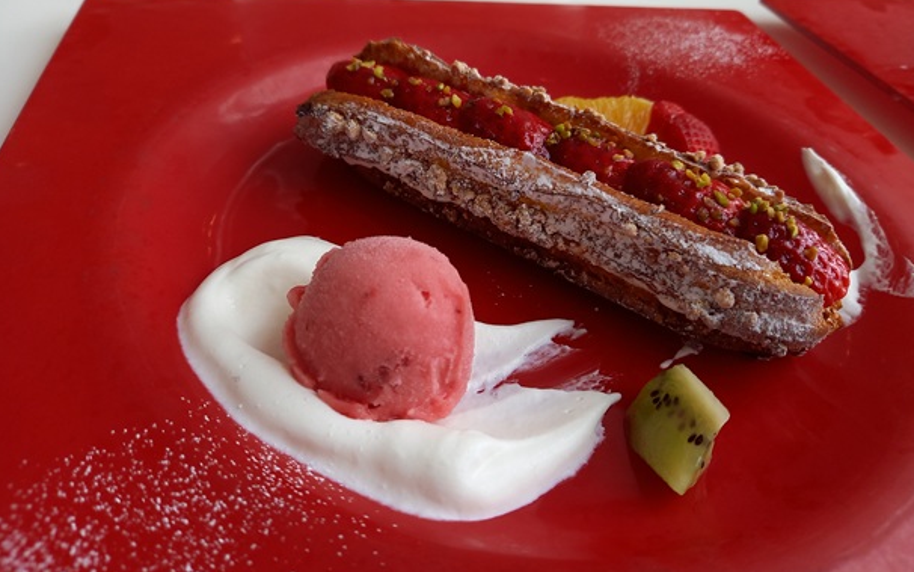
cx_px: 468
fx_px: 698
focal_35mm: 28
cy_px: 225
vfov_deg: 44.3
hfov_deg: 66.4
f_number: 1.8
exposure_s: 1/120
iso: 80
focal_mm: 4.65
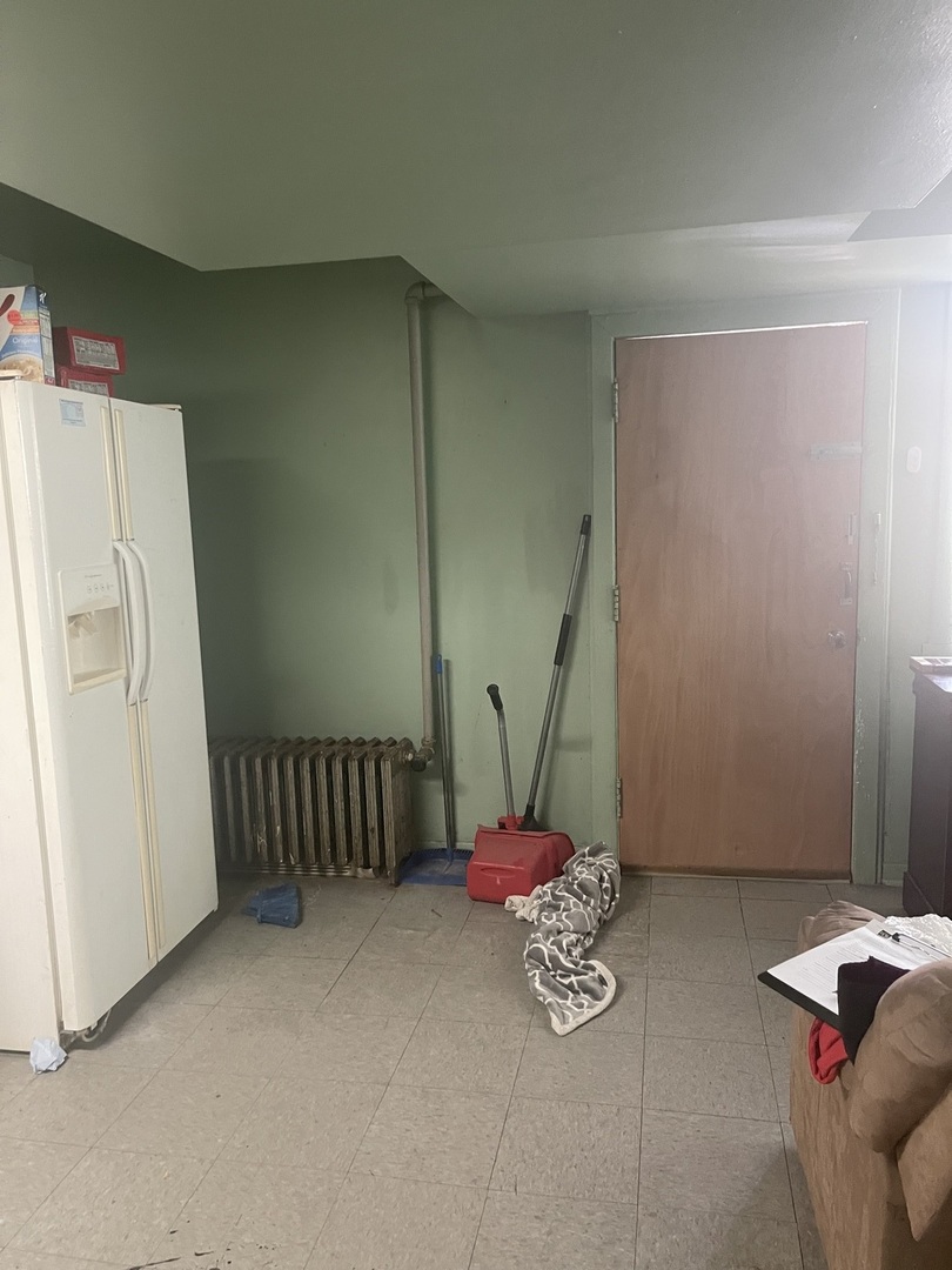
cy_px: 635
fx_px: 917
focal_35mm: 25
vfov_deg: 69.4
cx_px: 476
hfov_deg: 54.9
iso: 400
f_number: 1.6
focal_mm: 5.1
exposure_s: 1/60
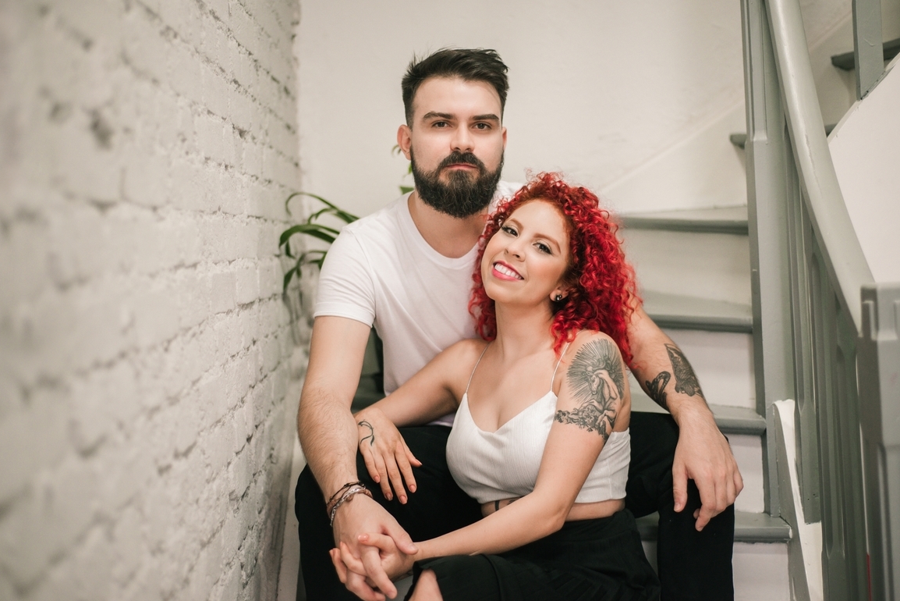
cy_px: 294
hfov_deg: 38.2
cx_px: 466
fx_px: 1300
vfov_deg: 26.0
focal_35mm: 52
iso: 800
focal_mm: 50
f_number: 2.2
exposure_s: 1/200
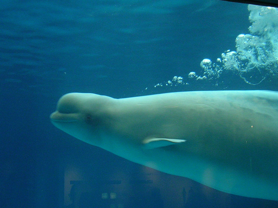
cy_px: 104
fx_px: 305
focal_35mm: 38
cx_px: 139
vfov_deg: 37.7
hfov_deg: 49.0
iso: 400
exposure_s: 1/64
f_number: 2.8
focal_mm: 5.8
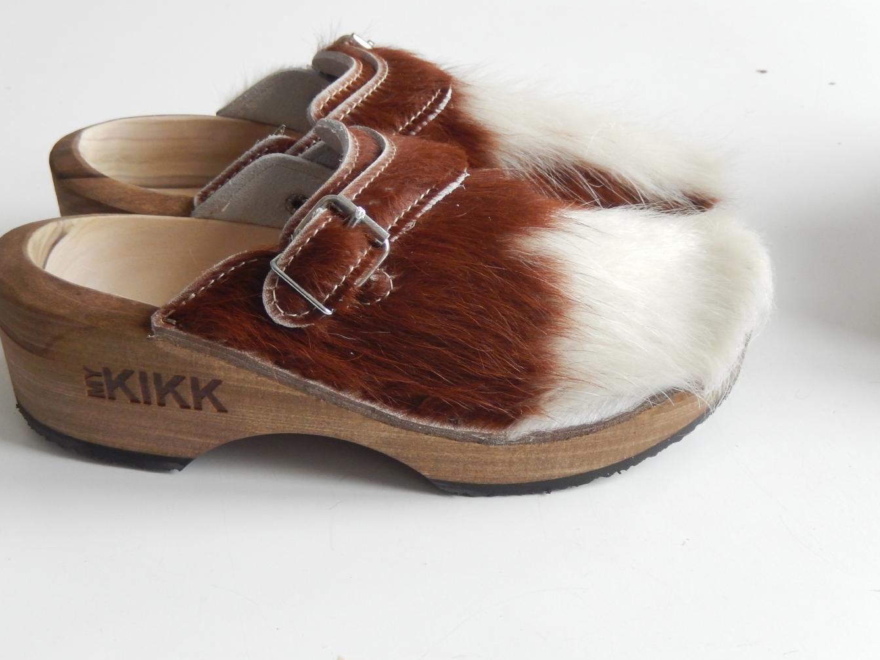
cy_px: 326
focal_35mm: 49
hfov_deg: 38.9
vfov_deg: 29.7
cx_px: 409
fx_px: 1246
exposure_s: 1/125
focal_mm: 7.3
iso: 400
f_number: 4.2
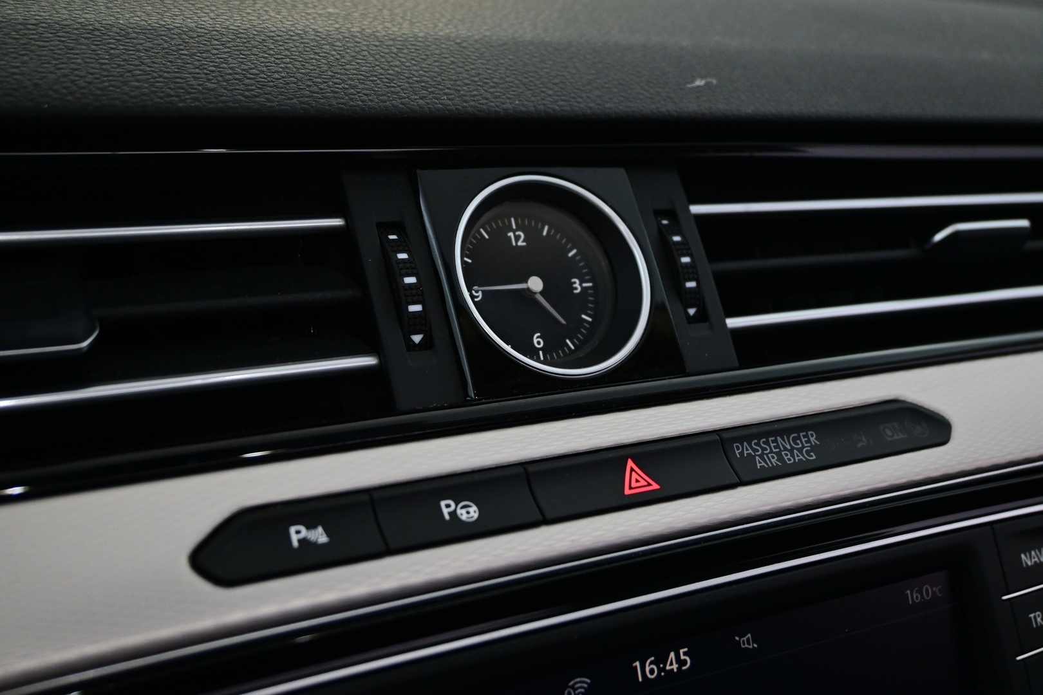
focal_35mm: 41
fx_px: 1195
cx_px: 522
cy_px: 348
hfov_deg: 47.2
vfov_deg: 32.4
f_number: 4.5
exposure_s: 1/40
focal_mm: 27.5
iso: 1600
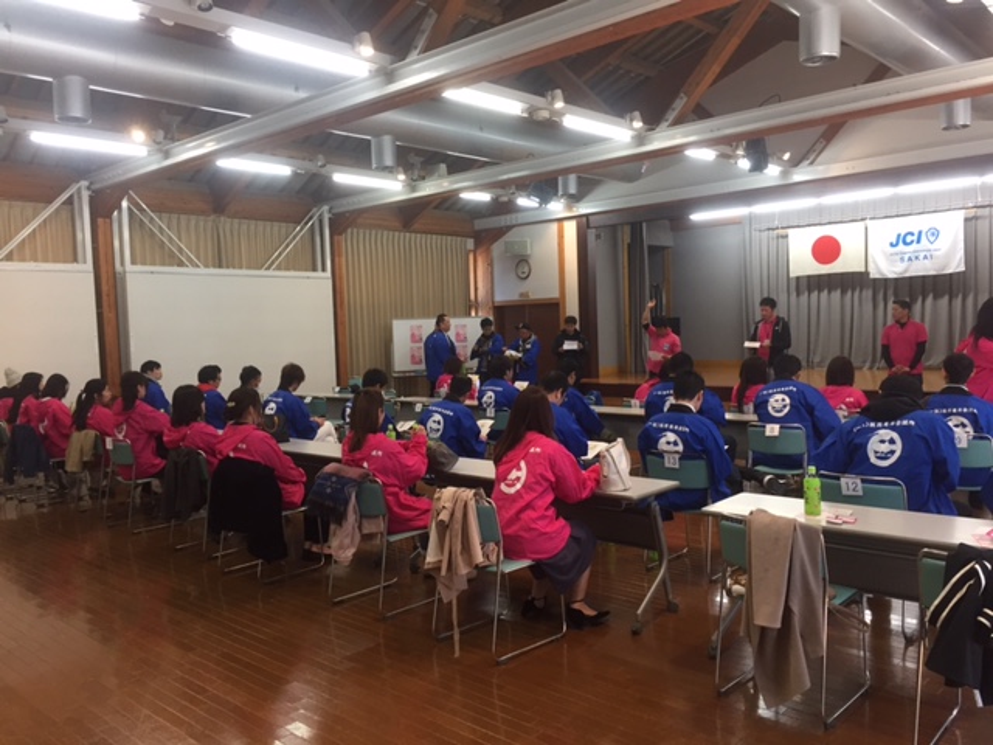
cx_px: 496
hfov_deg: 61.7
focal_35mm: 29
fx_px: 832
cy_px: 372
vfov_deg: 48.2
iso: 50
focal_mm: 4.15
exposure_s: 1/30
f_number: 2.2
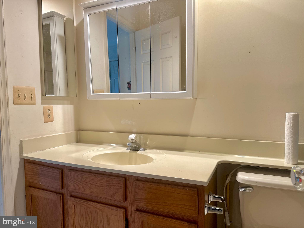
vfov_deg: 56.8
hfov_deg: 71.6
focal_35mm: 24
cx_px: 152
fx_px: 211
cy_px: 114
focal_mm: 6.86
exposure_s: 1/120
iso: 200
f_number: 1.78
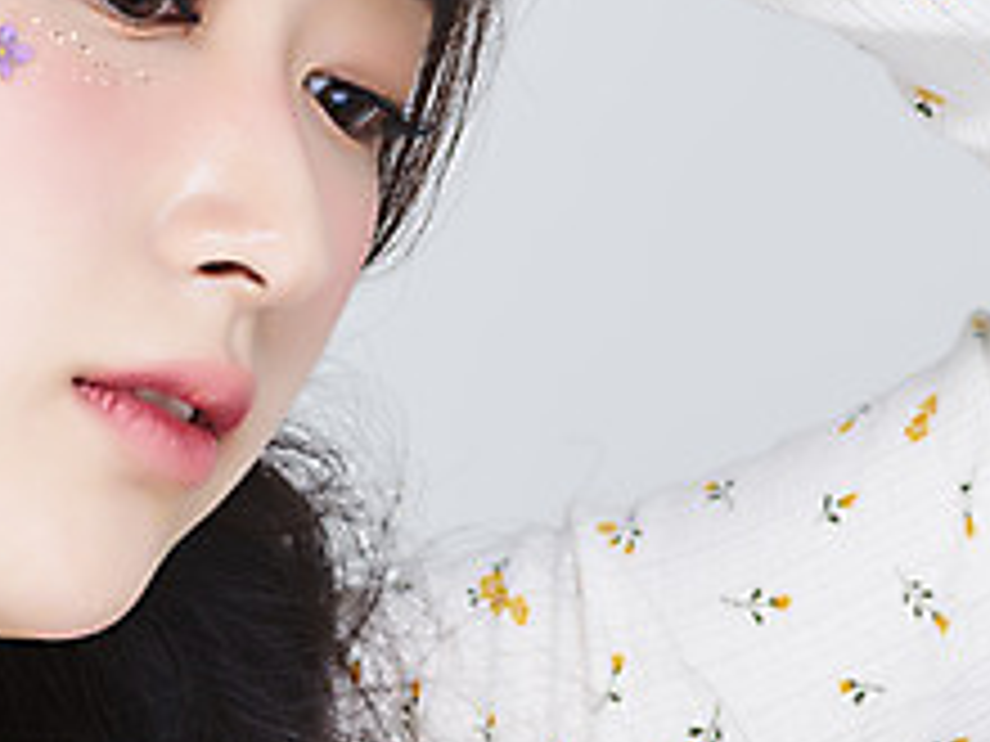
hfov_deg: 7.2
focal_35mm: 275
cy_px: 193
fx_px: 7865
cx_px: -164
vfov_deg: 5.4
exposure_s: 1/125
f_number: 11
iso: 64
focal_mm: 105
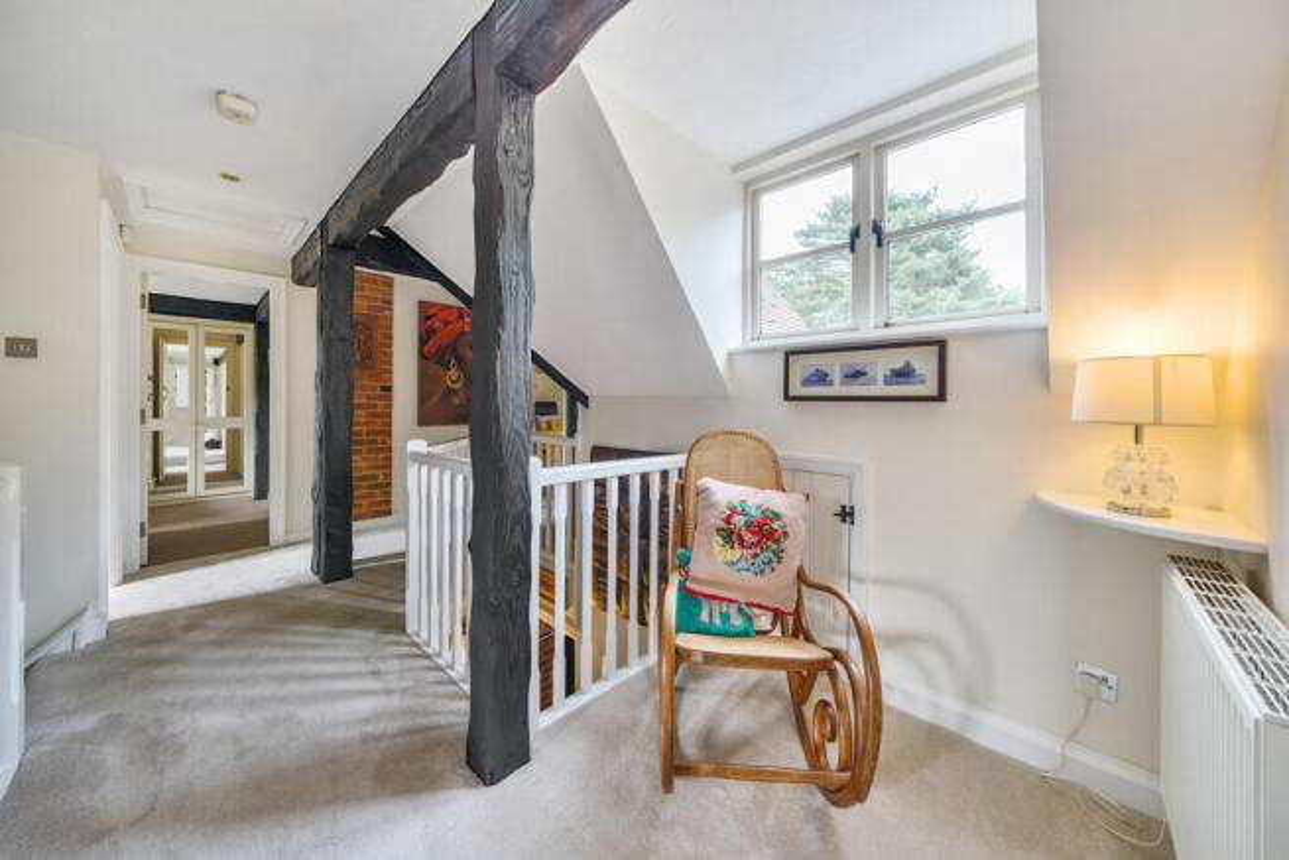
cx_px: 644
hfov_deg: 112.6
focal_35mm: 12
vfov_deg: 90.0
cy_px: 430
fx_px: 430
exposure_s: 1/3
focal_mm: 12
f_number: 8
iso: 100
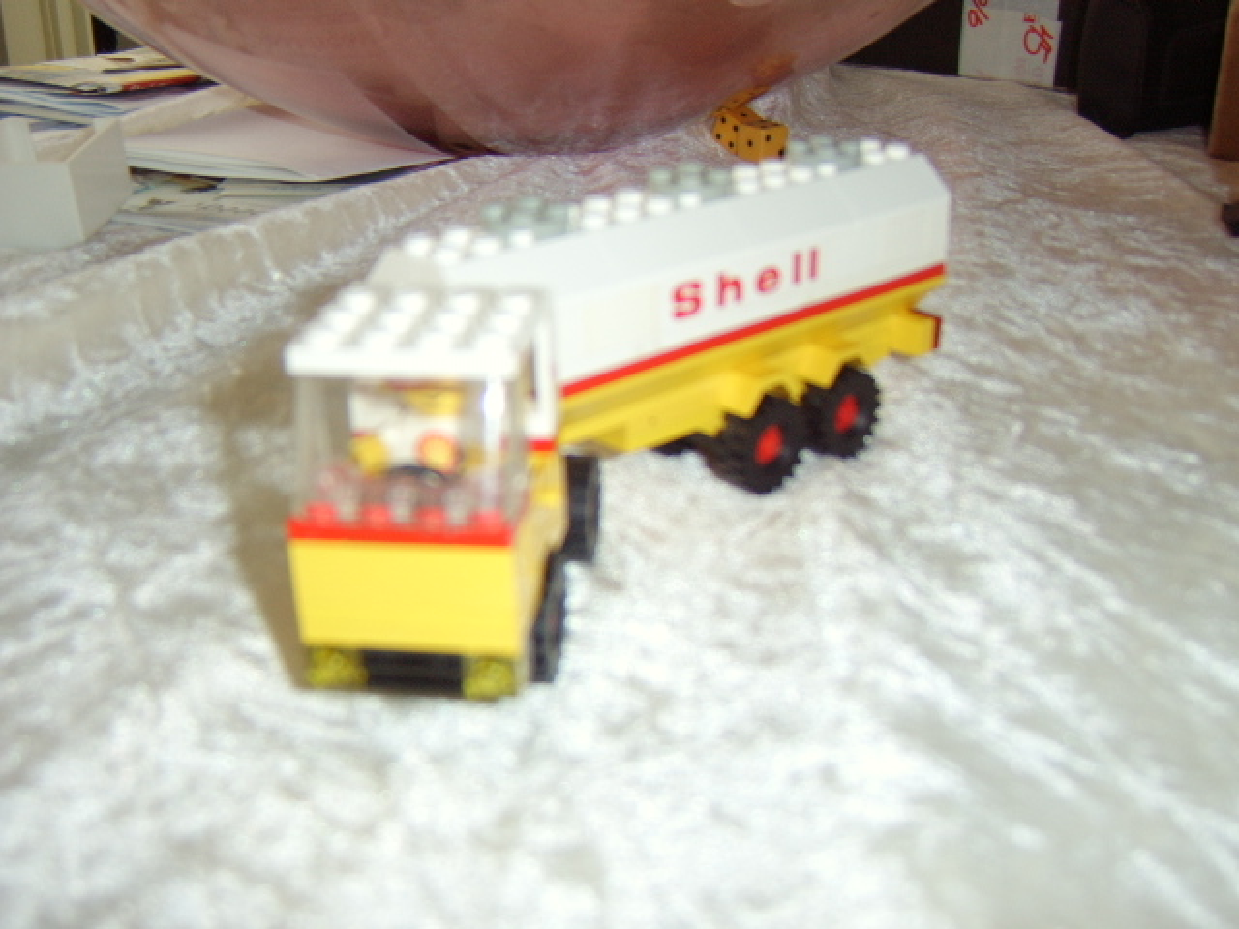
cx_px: 620
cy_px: 464
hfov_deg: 58.4
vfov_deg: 45.4
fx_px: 1110
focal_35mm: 31
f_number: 2.7
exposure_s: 1/30
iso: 141
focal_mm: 8.13
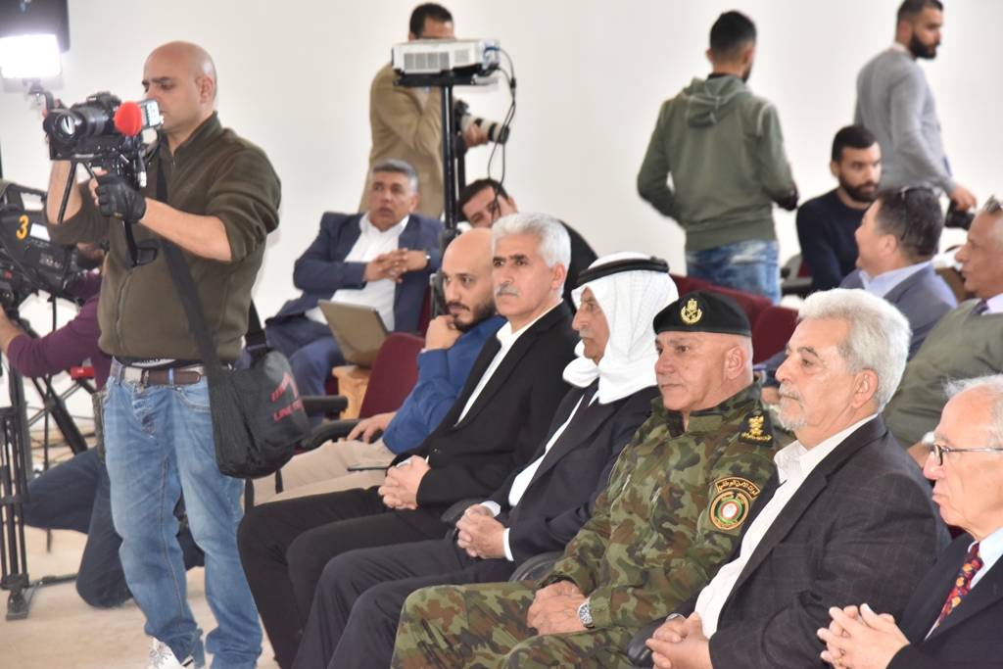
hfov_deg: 19.5
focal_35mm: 105
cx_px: 502
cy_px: 334
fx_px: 2926
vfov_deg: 13.0
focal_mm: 105
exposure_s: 1/80
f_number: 6.3
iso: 2500
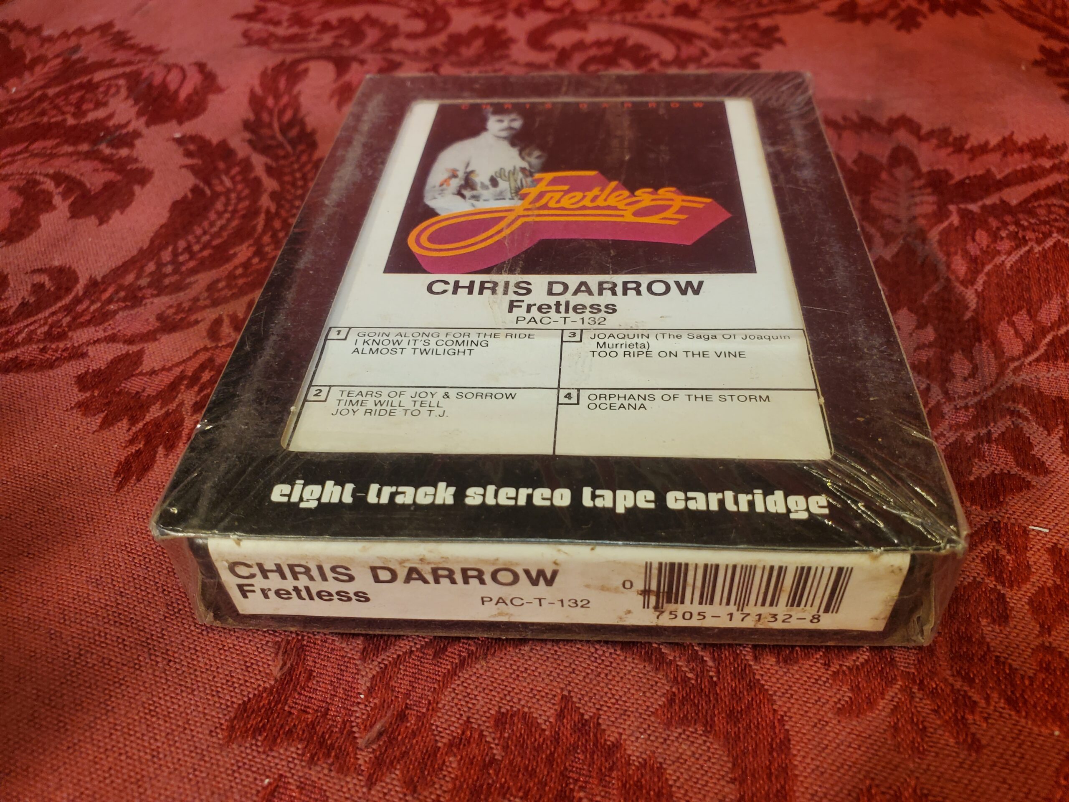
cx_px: 534
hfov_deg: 67.3
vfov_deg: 53.1
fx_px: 803
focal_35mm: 26
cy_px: 401
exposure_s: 1/120
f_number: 2.4
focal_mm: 4.3
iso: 160
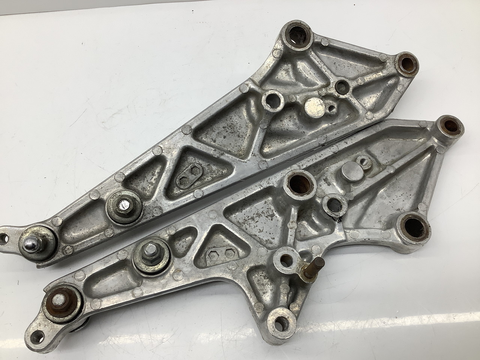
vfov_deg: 45.4
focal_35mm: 31
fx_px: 430
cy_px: 180
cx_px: 240
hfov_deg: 58.4
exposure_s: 1/120
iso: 50
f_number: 2.4
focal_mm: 3.3
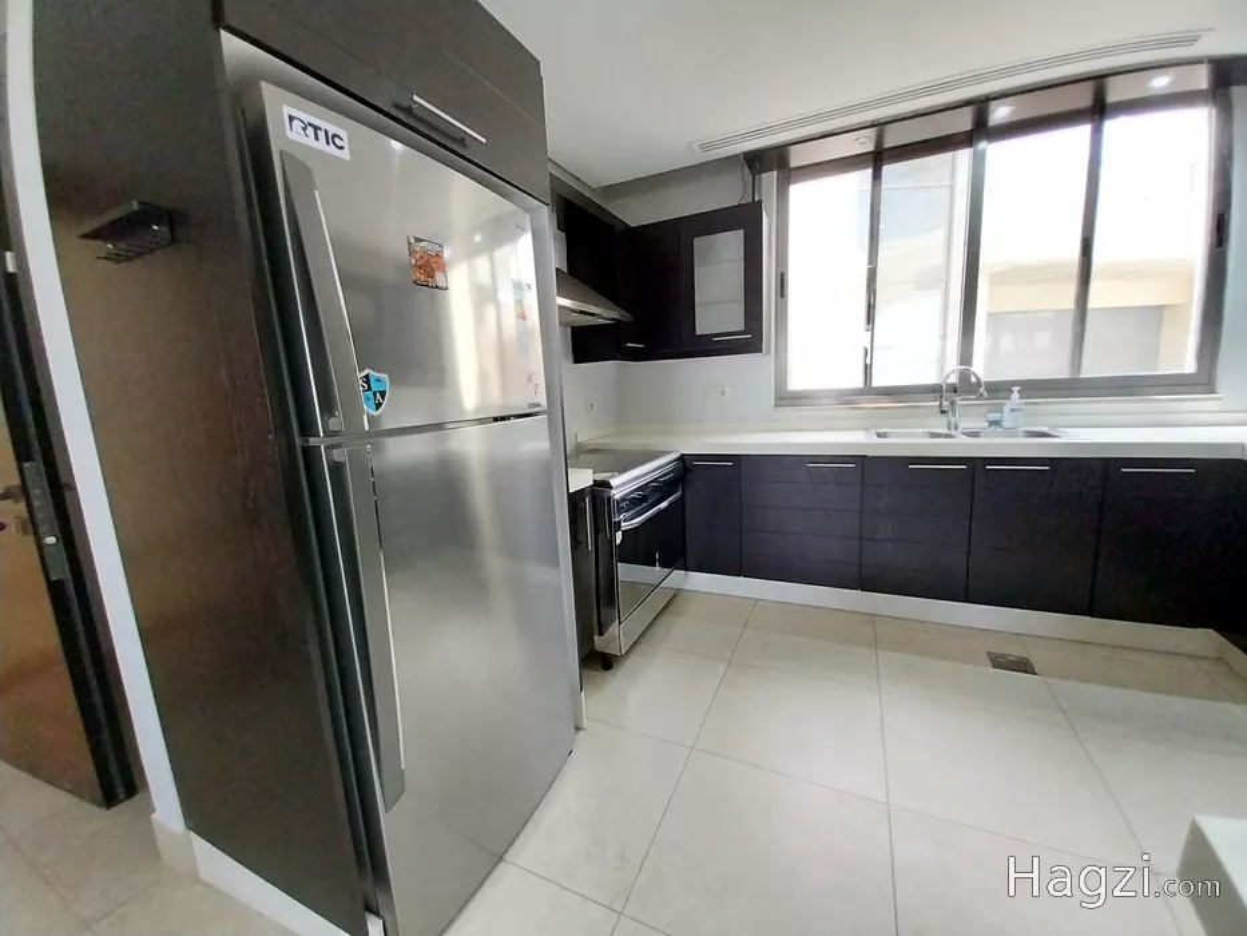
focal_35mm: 13
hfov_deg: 106.2
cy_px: 468
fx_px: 468
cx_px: 624
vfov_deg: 89.9
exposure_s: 1/50
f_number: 2.2
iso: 200
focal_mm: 1.3
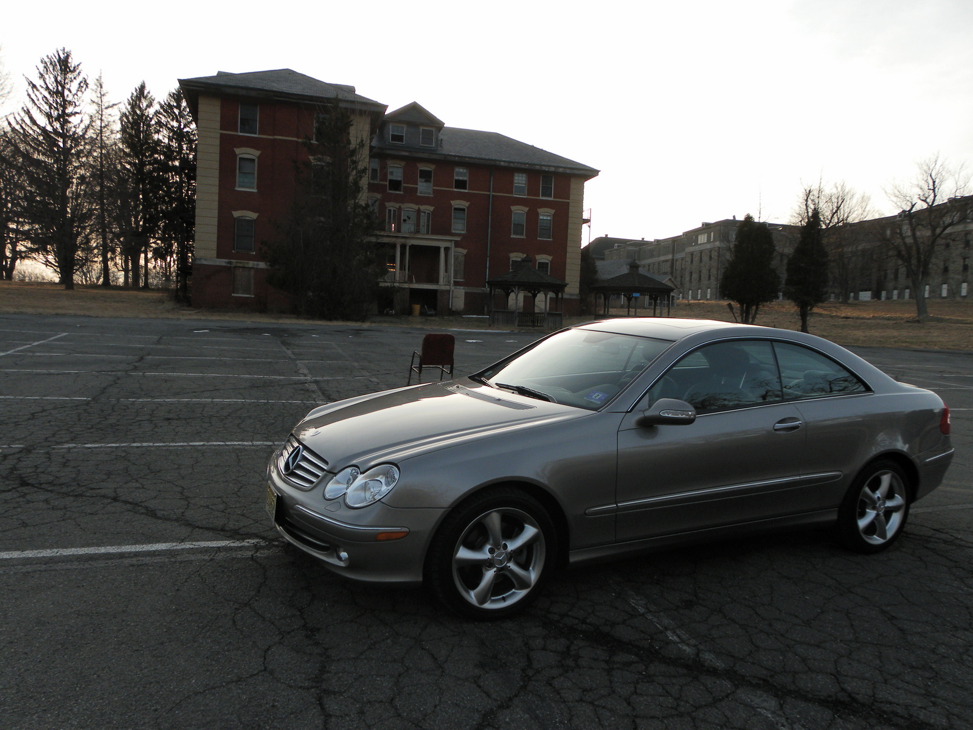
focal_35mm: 26
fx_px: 731
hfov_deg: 67.3
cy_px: 365
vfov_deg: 53.1
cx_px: 486
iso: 64
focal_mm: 4.6
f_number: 4
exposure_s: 1/320
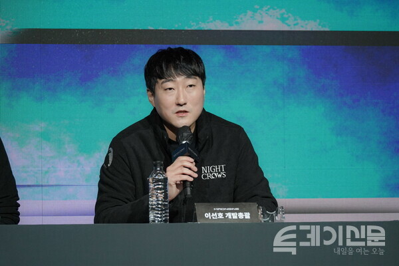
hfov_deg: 9.6
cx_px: 200
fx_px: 2372
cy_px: 133
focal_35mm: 214
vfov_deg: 6.4
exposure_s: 1/500
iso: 5000
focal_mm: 214
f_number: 6.3
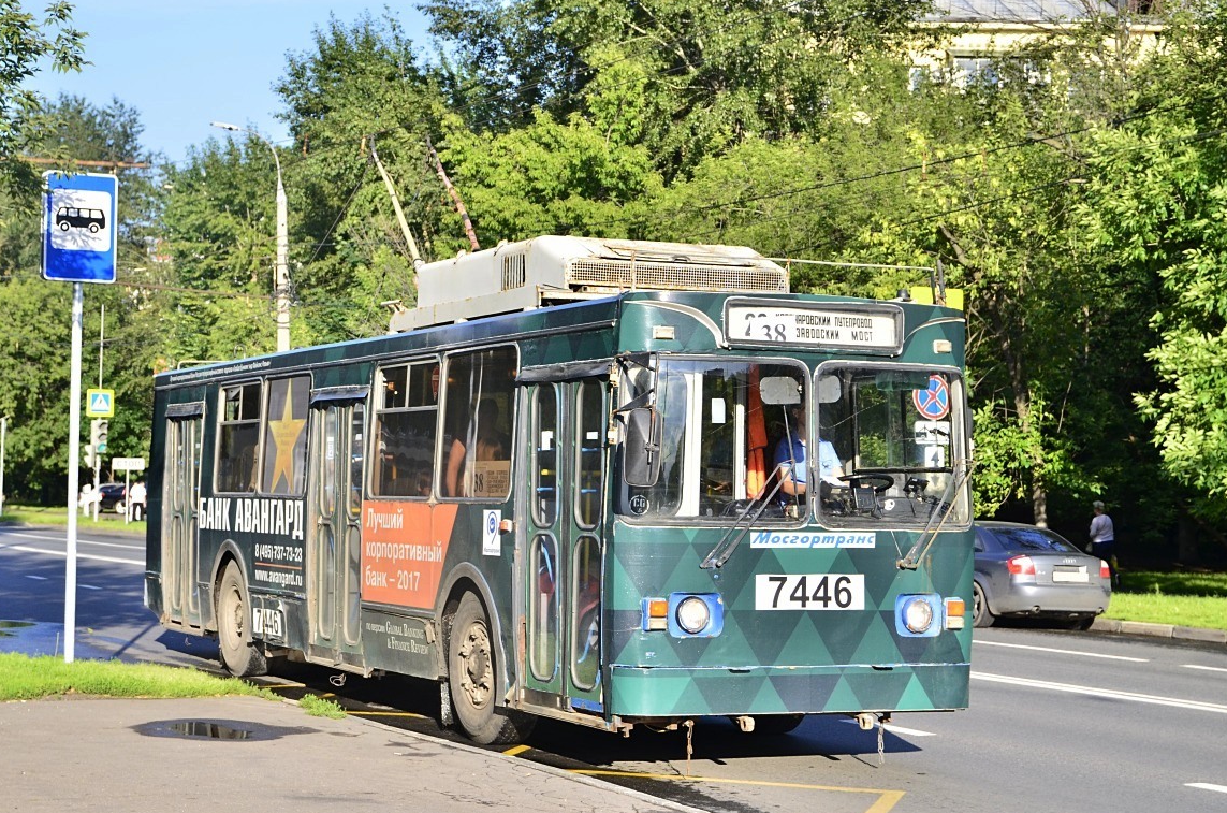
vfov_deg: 21.5
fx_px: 2143
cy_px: 397
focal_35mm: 63
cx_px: 585
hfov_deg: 31.9
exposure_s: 1/800
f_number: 5.6
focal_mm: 40
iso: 320
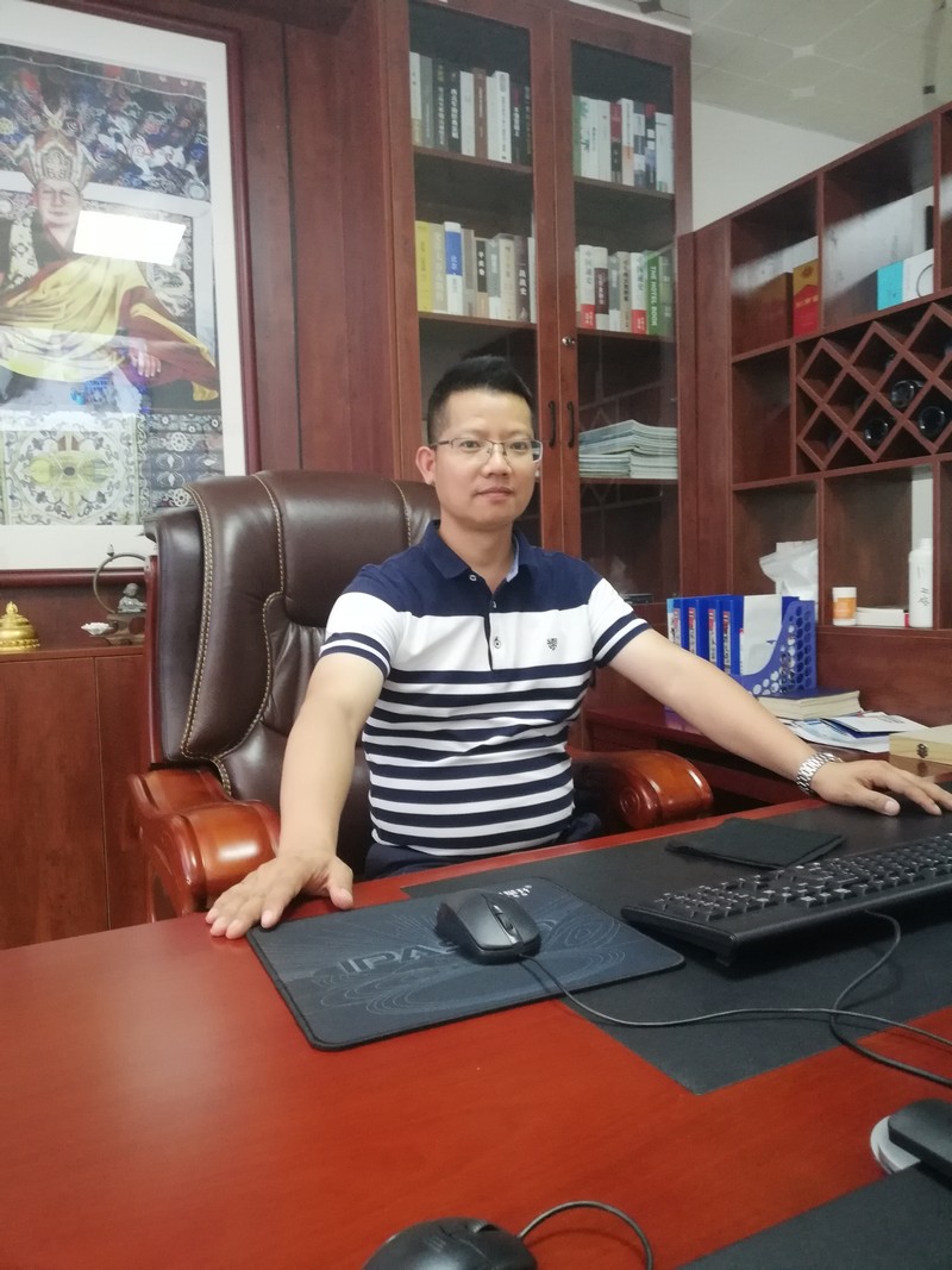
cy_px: 635
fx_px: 990
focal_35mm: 27
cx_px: 476
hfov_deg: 51.3
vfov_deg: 65.3
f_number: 2.2
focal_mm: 3.81
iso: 500
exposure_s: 1/20
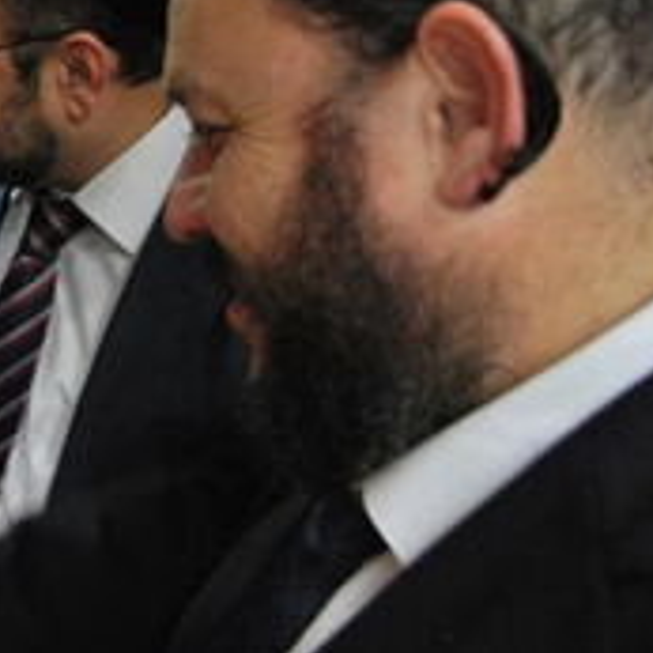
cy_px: 155
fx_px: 1131
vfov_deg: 31.6
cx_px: 0
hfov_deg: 30.0
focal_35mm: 53
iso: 800
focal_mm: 18
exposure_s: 1/30
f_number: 4
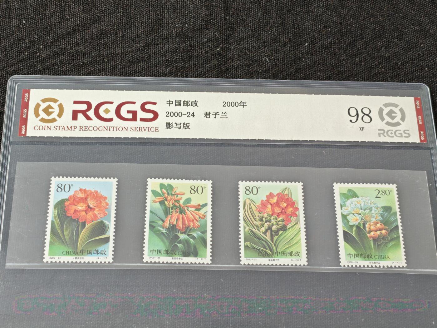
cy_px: 164
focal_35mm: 60
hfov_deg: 32.2
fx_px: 757
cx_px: 218
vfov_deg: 24.4
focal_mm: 4.94
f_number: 1.5
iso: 50
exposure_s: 1/130
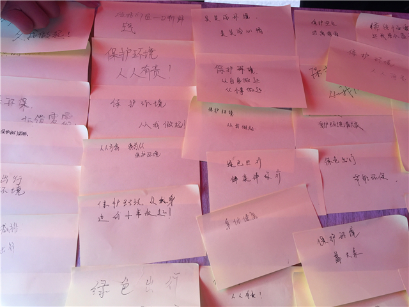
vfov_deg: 48.2
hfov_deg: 61.7
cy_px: 154
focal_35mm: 29
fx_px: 343
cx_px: 204
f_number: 2.2
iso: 32
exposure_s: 1/295
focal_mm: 4.15
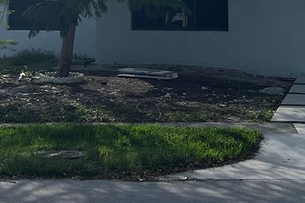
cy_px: -59
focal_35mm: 104
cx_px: 154
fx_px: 881
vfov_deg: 12.7
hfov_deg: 19.6
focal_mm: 5.7
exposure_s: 1/12658
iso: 50
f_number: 1.5
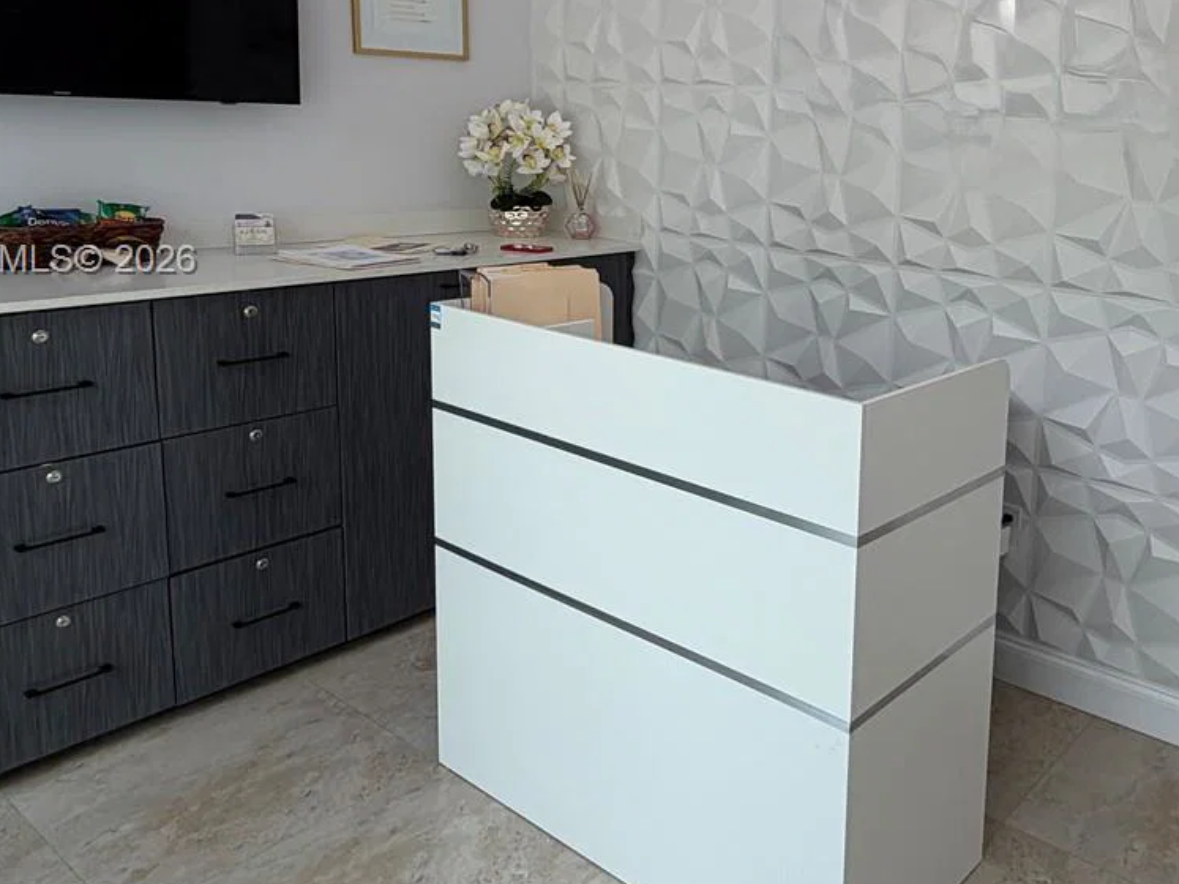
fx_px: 1022
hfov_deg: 55.1
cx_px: 968
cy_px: 262
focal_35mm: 30
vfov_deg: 45.7
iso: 32
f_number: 2.2
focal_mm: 2.22
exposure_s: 1/120
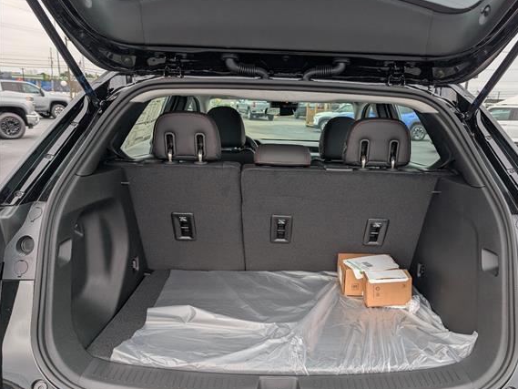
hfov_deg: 65.1
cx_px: 289
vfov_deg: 51.3
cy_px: 212
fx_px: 404
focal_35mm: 27
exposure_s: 1/250
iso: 25
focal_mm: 6.9
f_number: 1.68
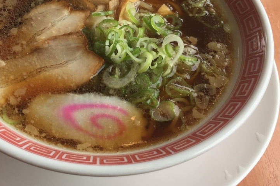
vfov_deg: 31.0
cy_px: 61
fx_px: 334
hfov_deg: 45.1
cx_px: 105
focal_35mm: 43
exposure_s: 1/278
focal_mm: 4.15
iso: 32
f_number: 2.2
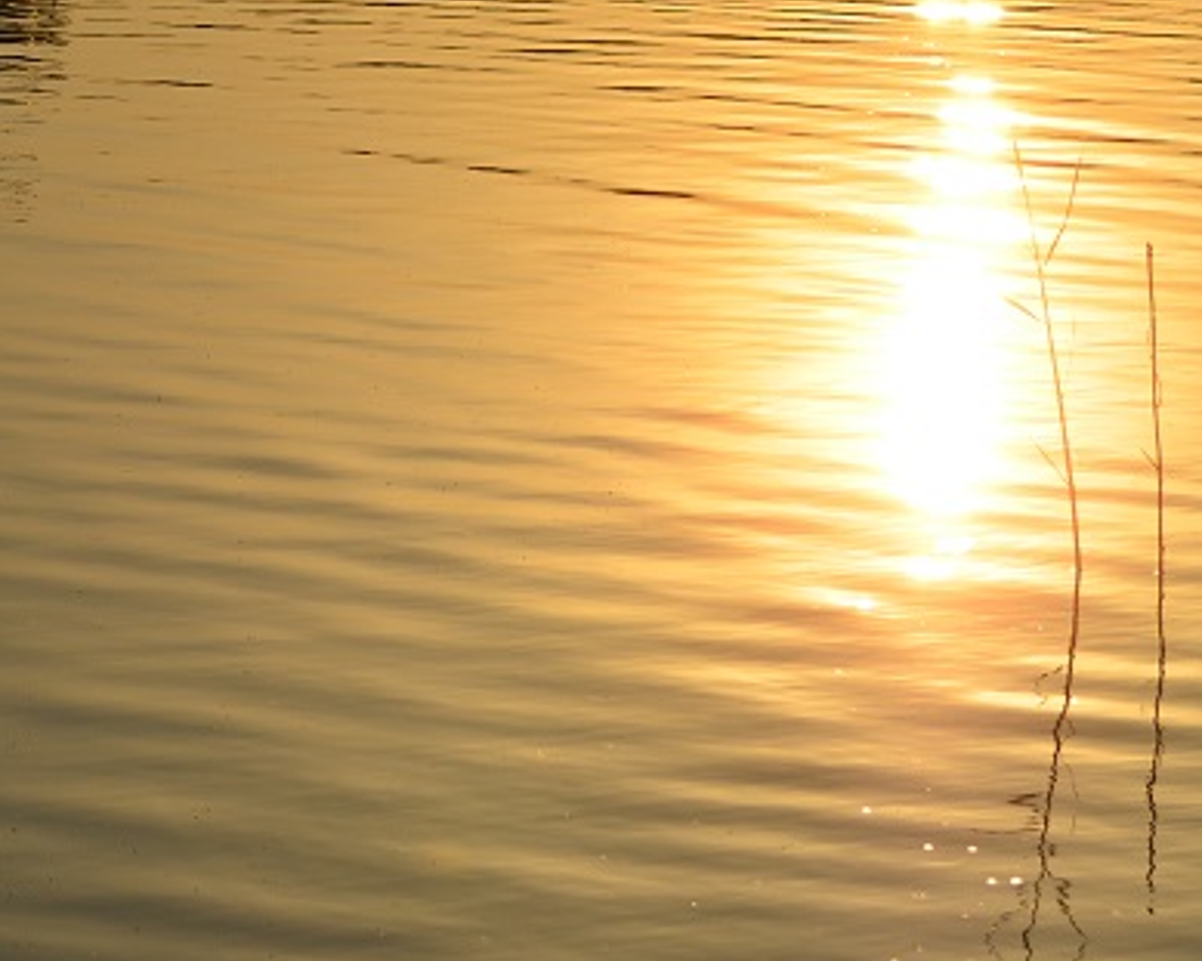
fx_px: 8998
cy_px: -28
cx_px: 596
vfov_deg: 6.1
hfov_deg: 7.6
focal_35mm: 253
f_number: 4.5
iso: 100
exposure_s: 1/8000
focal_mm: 70
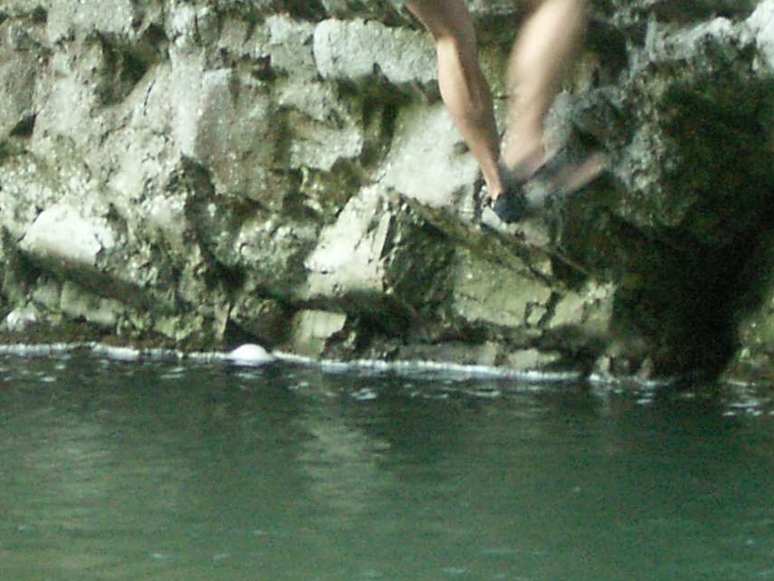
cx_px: 420
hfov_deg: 9.6
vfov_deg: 7.1
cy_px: -85
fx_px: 4630
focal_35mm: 207
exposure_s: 1/13
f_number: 3.5
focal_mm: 11.5
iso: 160
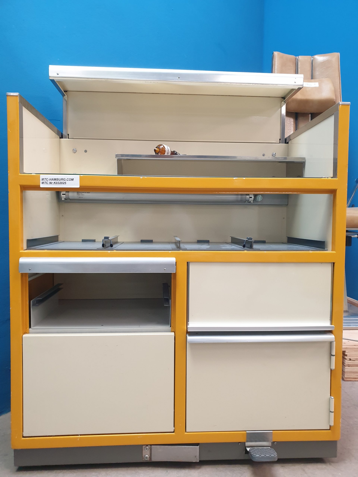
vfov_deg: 67.3
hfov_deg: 53.1
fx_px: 359
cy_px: 238
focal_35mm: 26
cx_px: 179
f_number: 2.4
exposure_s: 1/33
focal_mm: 4.3
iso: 320
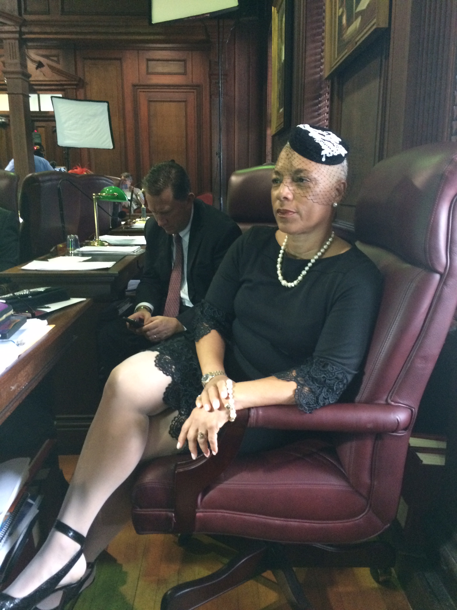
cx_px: 228
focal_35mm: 29
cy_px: 305
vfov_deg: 61.7
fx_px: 510
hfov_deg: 48.2
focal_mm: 4.15
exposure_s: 1/15
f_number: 2.2
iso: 320
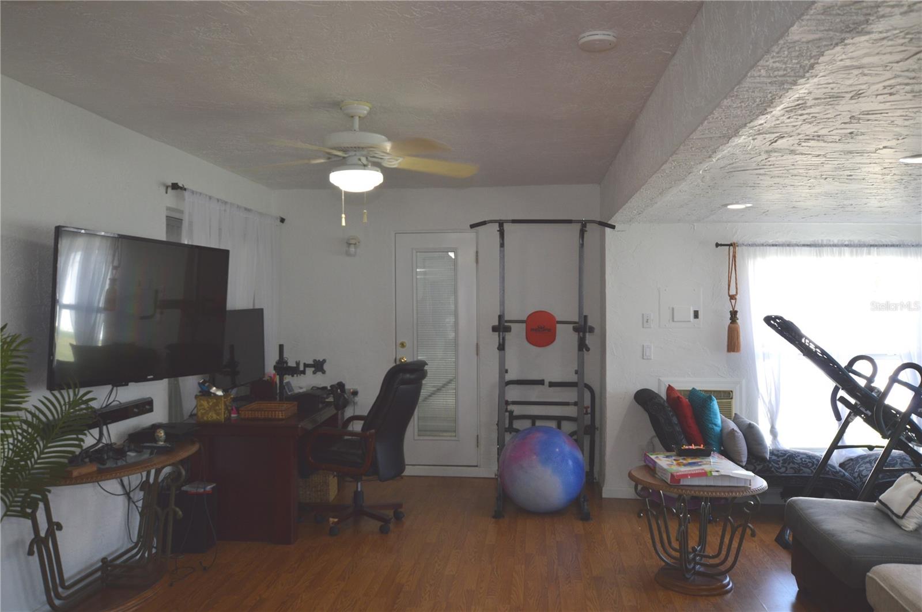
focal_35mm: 30
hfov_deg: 62.0
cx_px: 461
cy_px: 306
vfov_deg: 43.5
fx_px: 767
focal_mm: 20
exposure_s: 1/100
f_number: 5
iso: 400
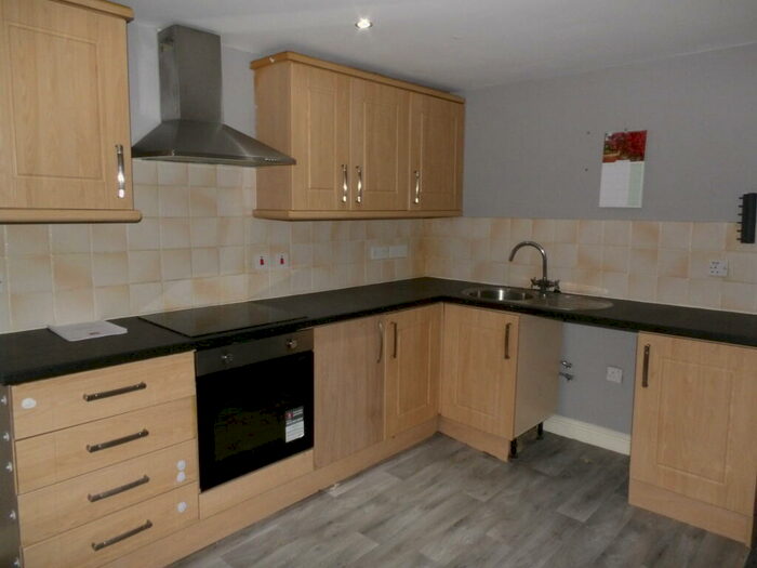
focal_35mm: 24
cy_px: 284
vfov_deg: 56.8
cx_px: 378
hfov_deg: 71.6
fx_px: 525
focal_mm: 4.3
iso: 500
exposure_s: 1/15
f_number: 4.1
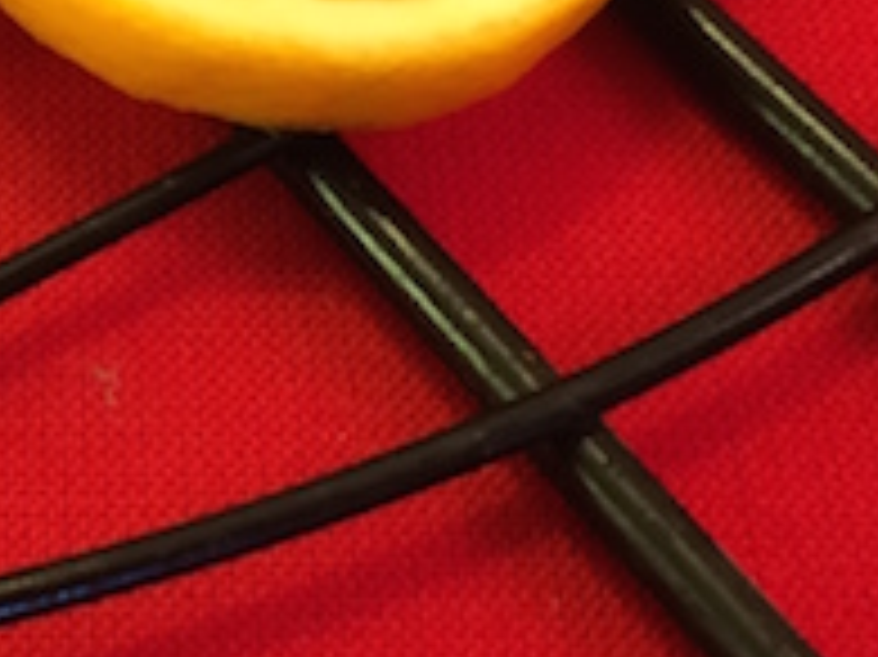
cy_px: 54
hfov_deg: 15.5
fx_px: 3118
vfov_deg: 11.9
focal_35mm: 123
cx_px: -171
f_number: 2.2
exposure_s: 1/40
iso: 40
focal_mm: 4.12
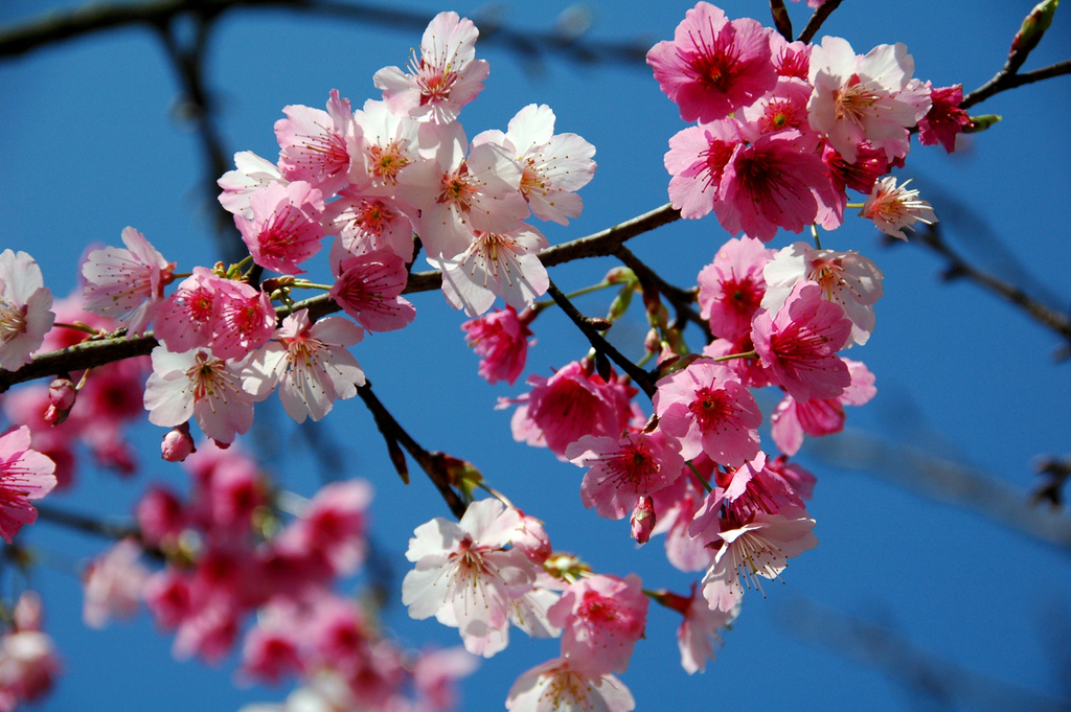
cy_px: 356
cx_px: 536
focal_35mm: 142
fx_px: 4236
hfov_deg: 14.4
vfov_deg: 9.6
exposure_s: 1/1600
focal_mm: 95
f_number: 5.6
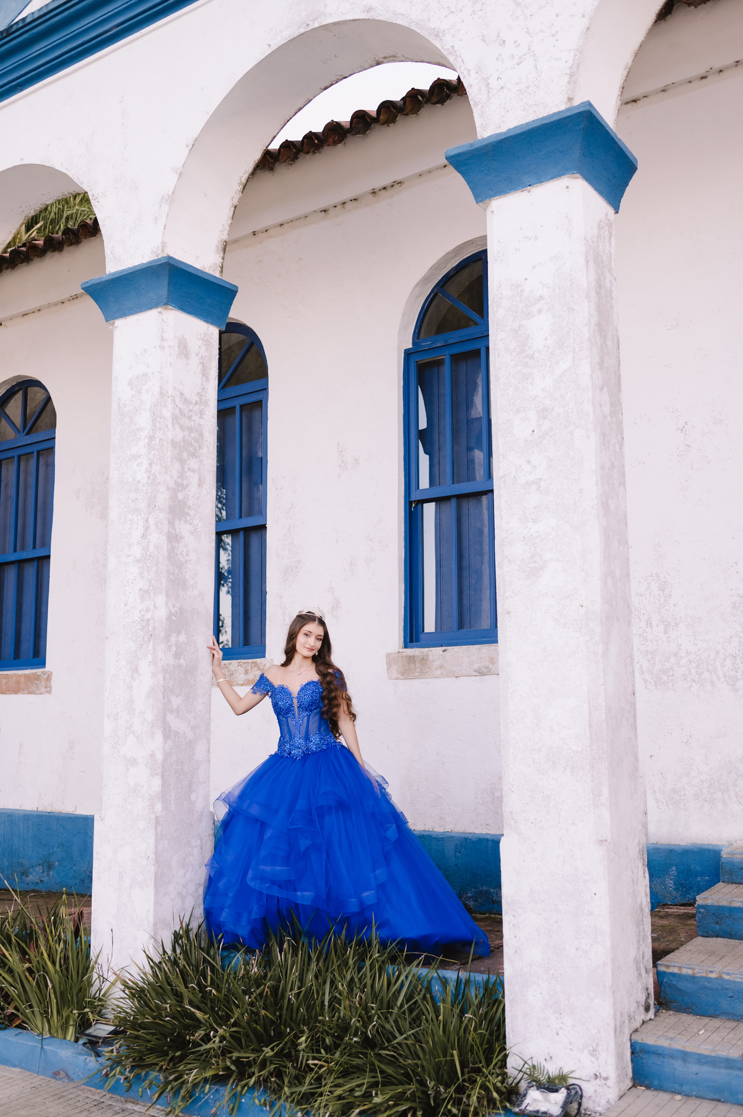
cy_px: 558
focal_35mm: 35
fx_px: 1085
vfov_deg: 54.5
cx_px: 372
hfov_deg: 37.8
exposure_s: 1/640
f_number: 2.5
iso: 500
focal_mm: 35
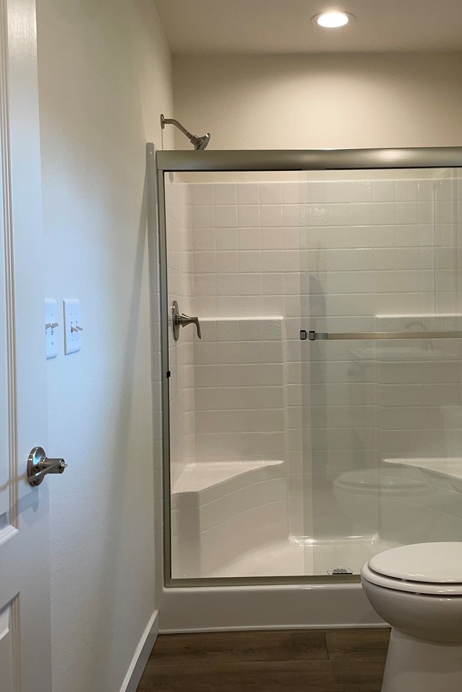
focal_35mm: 37
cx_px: 288
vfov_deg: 51.9
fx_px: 712
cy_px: 338
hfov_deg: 35.8
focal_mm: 4.2
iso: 64
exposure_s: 1/120
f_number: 1.6
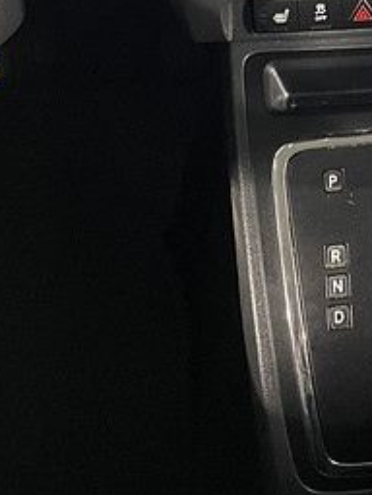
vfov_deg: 23.5
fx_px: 1075
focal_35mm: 75
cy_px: -112
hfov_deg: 18.3
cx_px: 486
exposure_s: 1/30
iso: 640
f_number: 1.6
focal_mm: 5.1
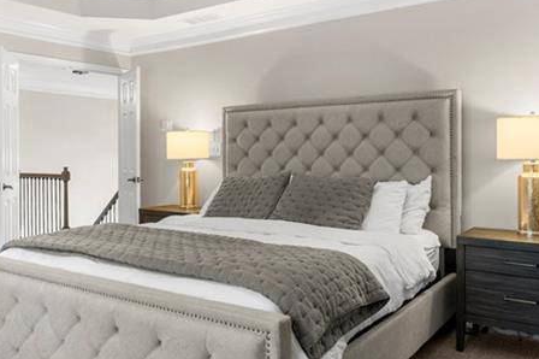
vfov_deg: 40.9
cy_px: 145
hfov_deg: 58.7
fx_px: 479
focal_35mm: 32
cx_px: 263
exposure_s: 1/6
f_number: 8
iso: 800
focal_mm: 14
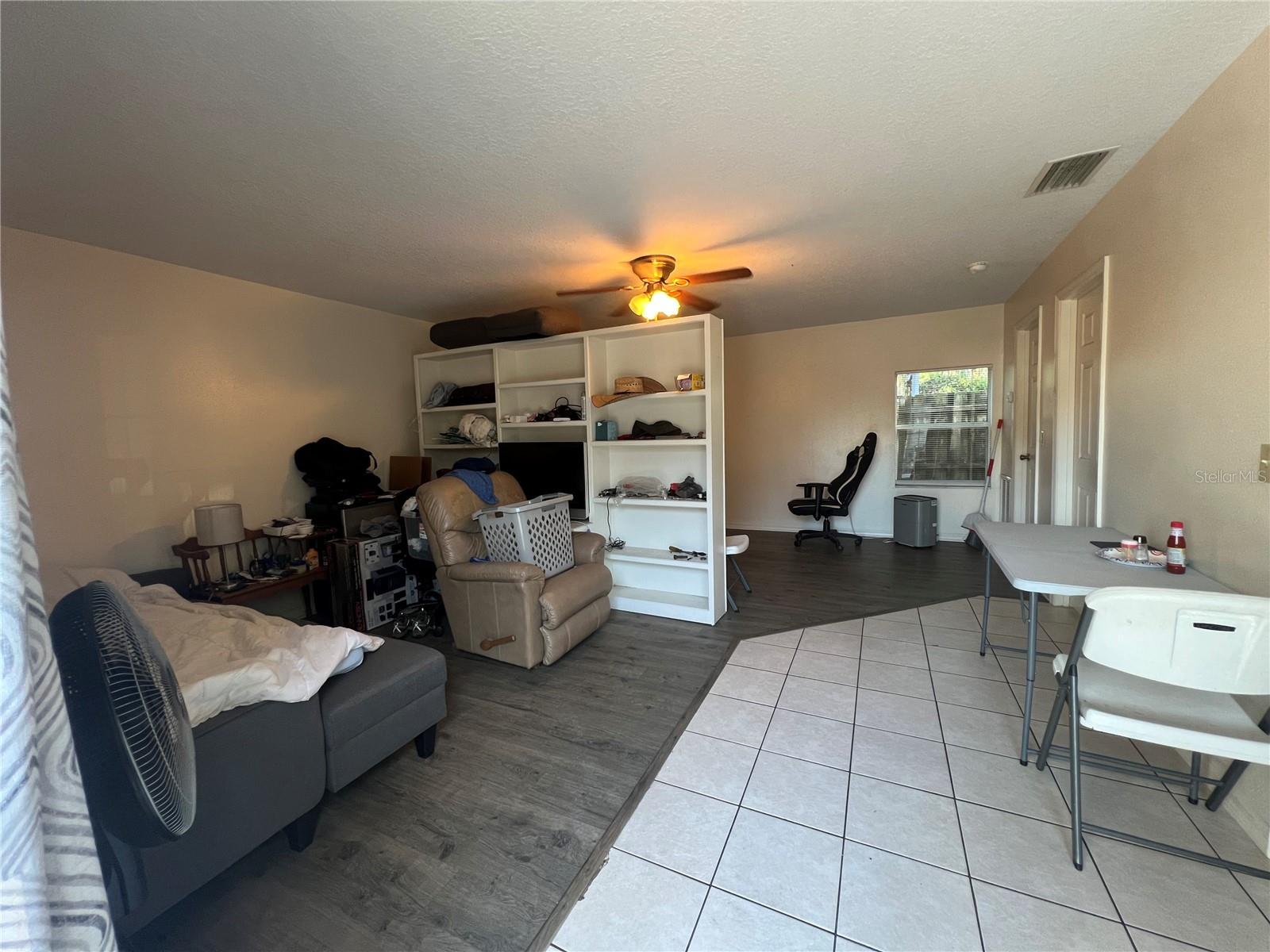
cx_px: 635
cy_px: 476
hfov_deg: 106.2
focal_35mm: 13
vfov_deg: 89.9
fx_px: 477
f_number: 1.8
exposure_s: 1/60
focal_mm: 1.57
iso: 160
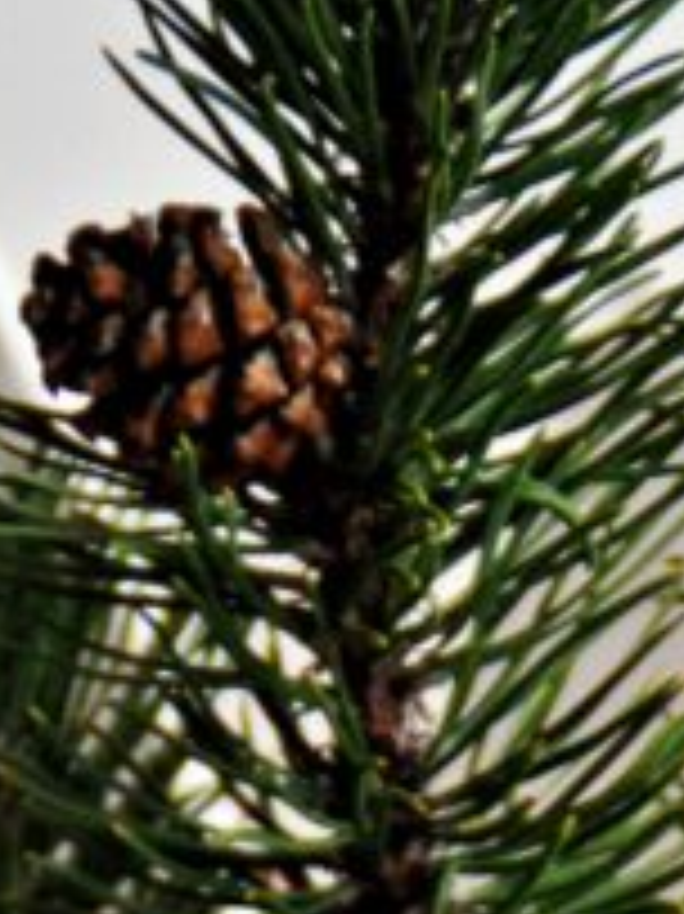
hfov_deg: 3.1
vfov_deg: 4.1
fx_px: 12659
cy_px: 2251
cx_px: 407
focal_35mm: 480
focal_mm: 66
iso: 400
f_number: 5.3
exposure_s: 1/100
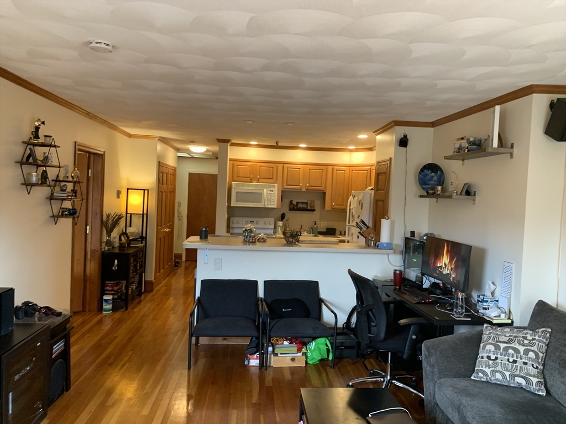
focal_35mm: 26
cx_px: 283
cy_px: 212
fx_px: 425
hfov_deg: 67.3
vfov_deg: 53.1
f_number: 1.8
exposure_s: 1/60
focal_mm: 4.25
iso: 160
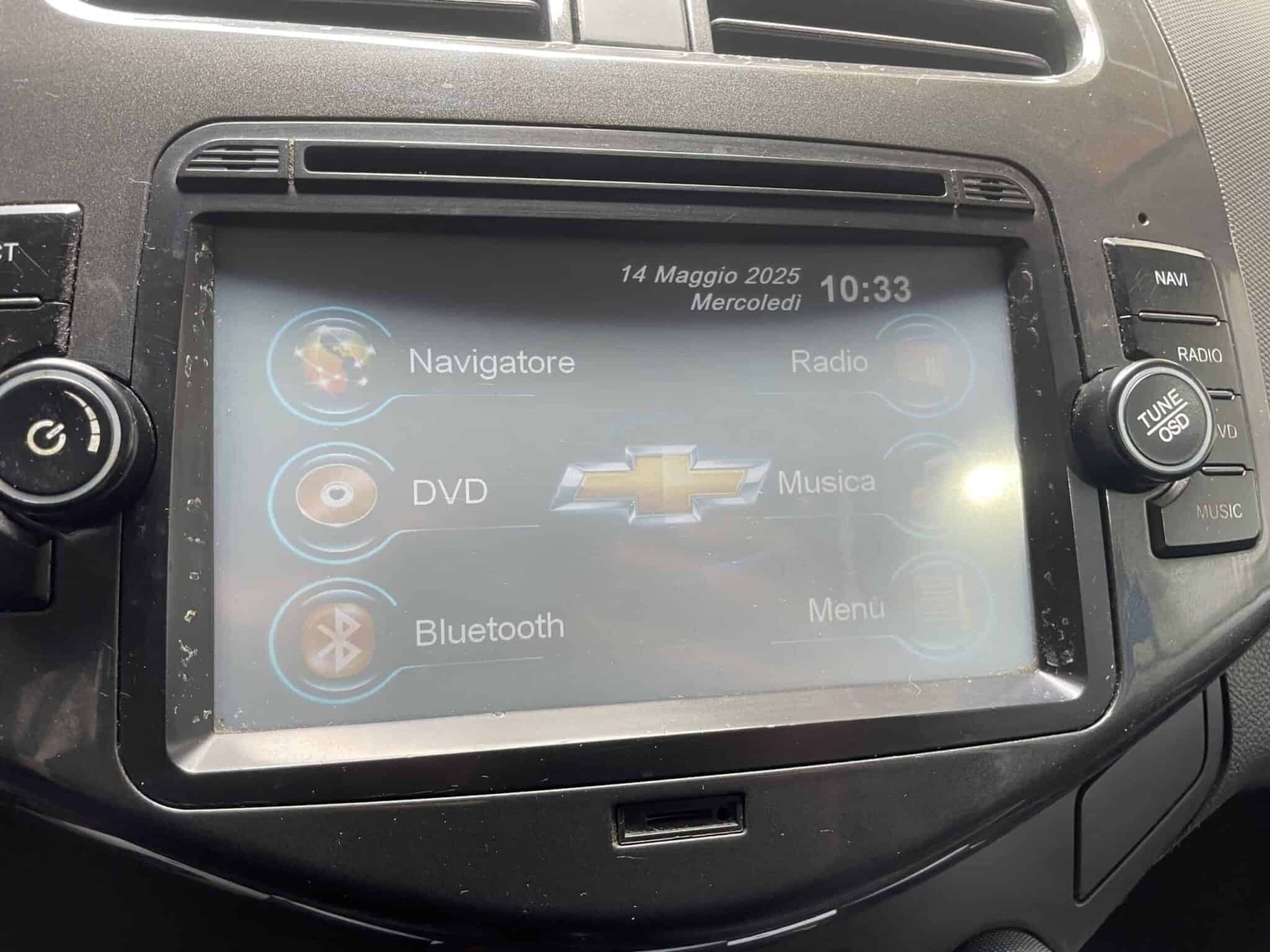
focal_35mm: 26
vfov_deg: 53.1
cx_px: 635
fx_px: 954
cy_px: 476
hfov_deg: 67.3
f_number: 1.6
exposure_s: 1/50
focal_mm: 4.2
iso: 80
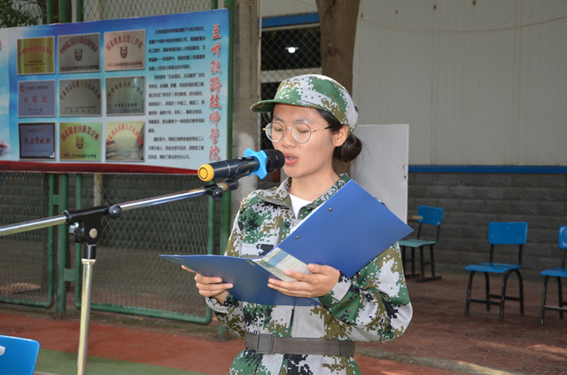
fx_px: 990
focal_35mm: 63
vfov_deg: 21.4
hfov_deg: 32.0
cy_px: 188
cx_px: 284
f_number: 5.6
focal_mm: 42
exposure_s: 1/125
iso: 140
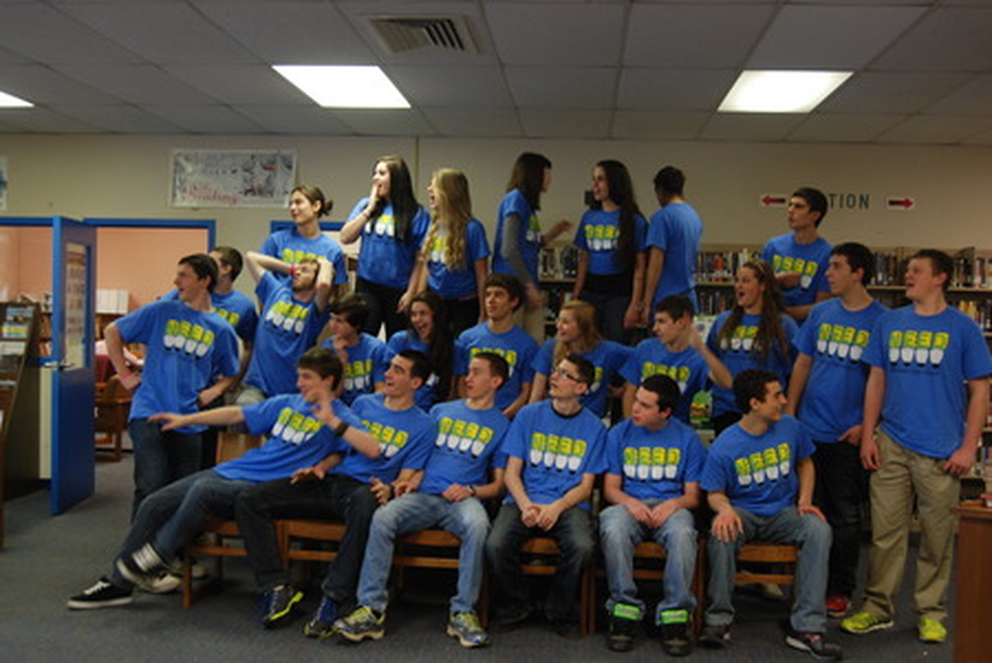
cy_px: 332
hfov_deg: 49.5
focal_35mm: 39
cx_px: 496
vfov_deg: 34.3
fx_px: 1076
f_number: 4.2
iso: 400
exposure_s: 1/15
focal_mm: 26
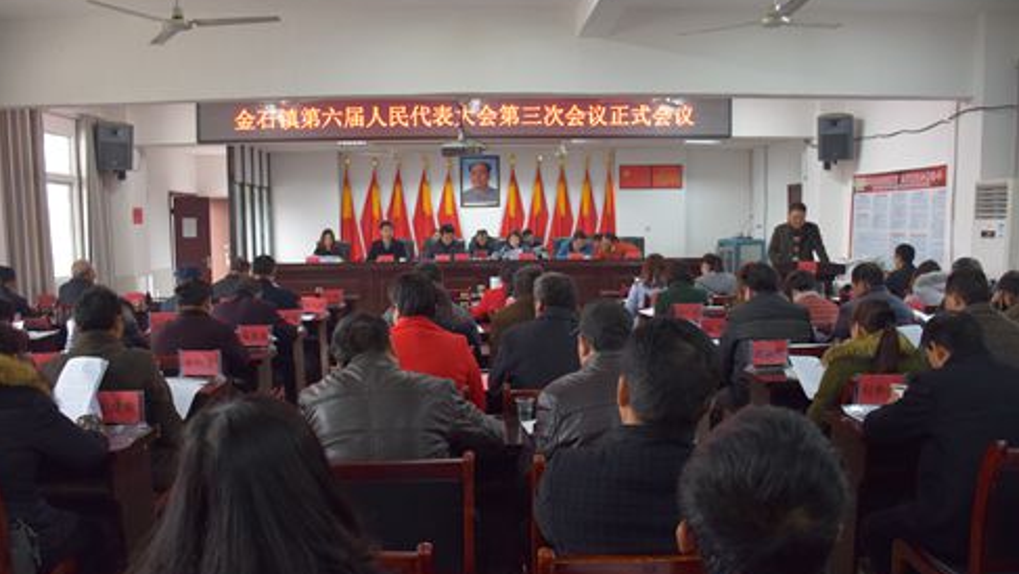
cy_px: 317
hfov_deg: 66.1
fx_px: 784
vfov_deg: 40.1
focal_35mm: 29
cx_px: 506
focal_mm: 18
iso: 1250
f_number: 3.5
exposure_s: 1/30
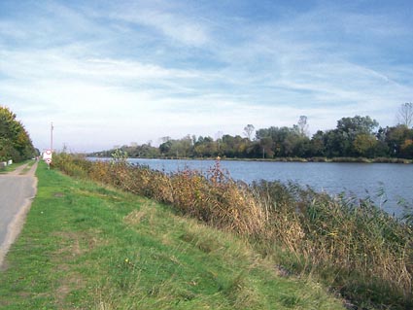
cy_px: 155
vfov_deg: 37.7
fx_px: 454
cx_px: 206
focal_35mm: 38
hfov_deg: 49.0
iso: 64
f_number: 4
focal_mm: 6.3
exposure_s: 1/640
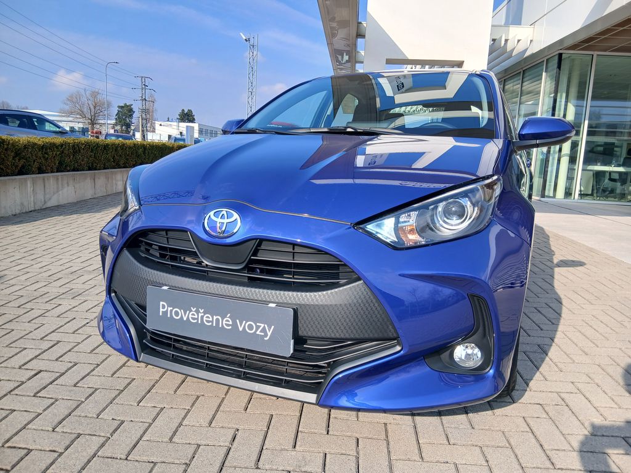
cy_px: 236
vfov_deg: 53.1
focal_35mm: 26
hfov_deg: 67.3
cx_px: 316
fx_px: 474
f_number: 1.8
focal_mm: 3.98
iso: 20
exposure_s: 1/284
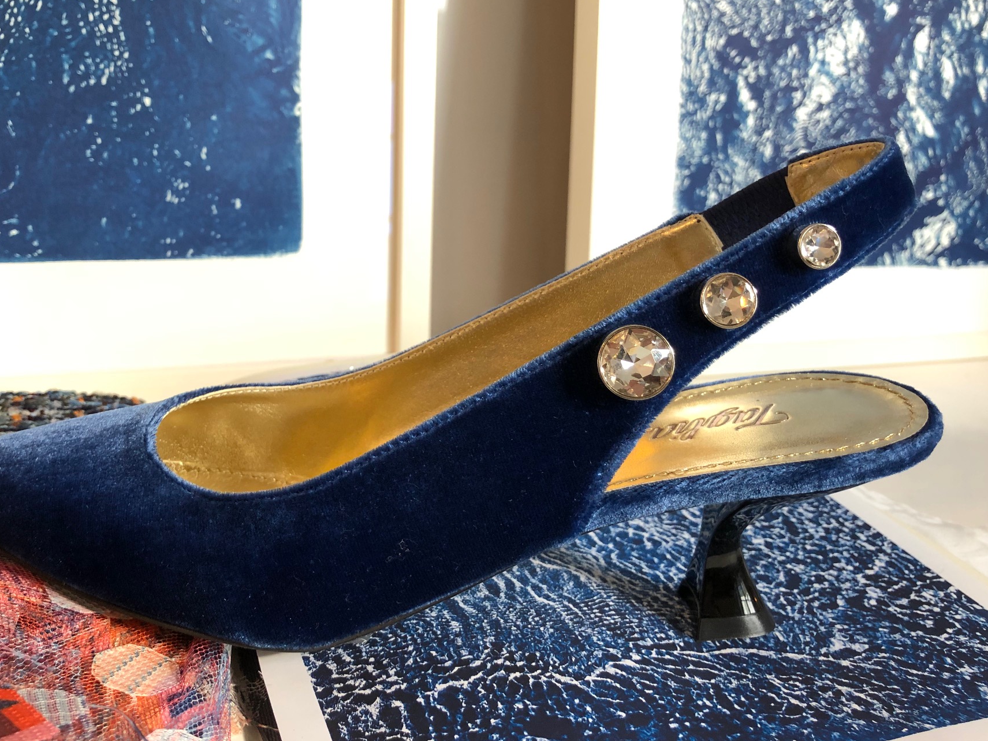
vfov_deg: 42.9
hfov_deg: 55.1
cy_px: 347
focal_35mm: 33
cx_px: 421
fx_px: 942
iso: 40
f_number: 1.8
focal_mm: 3.99
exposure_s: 1/25
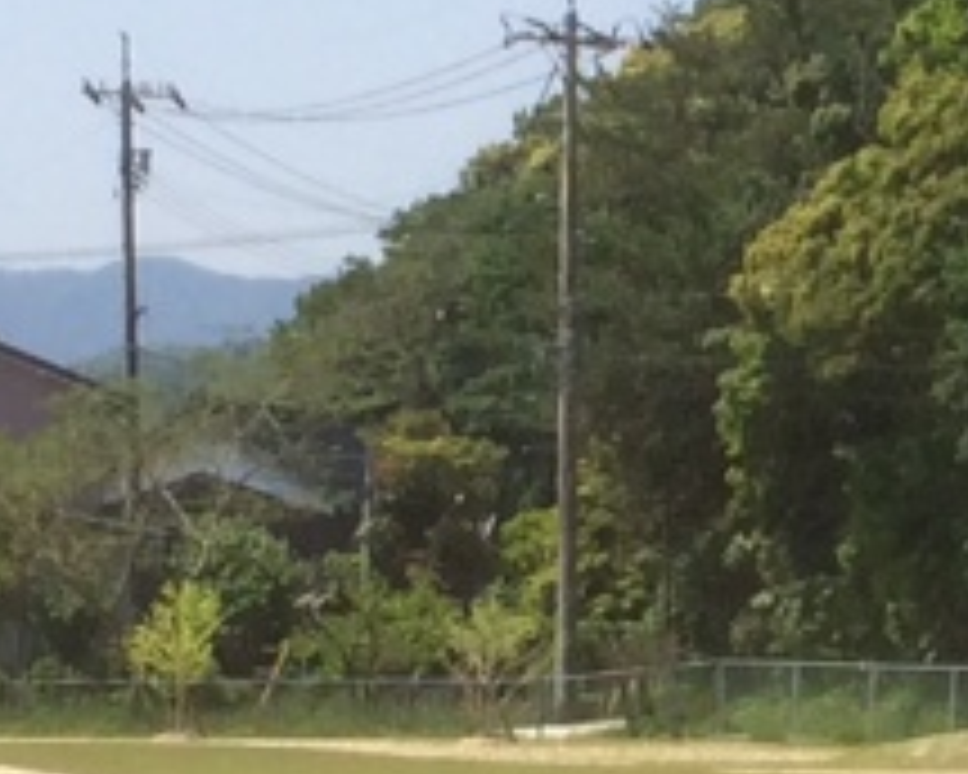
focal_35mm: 222
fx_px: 6360
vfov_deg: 7.0
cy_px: 693
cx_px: 1436
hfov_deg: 8.5
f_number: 2.2
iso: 40
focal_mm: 4.12
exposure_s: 1/2283
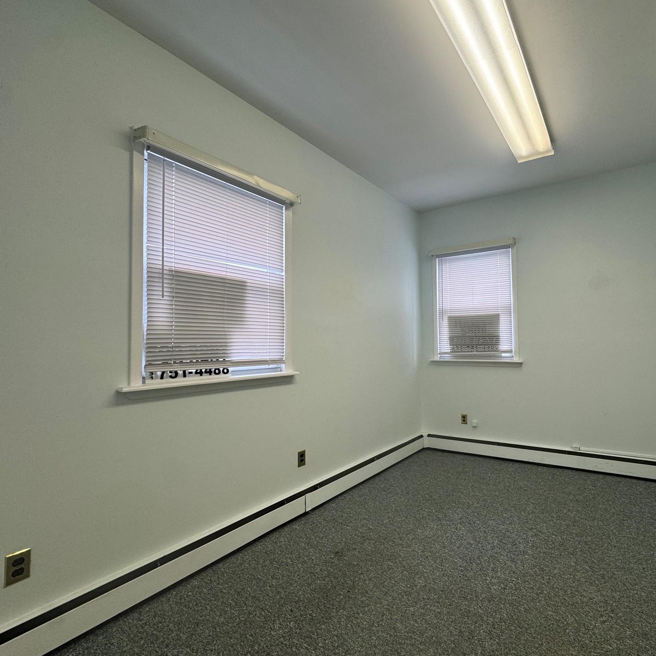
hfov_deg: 82.1
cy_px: 333
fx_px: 364
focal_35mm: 17
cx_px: 416
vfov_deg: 84.0
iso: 100
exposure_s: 1/120
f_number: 2.2
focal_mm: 2.22
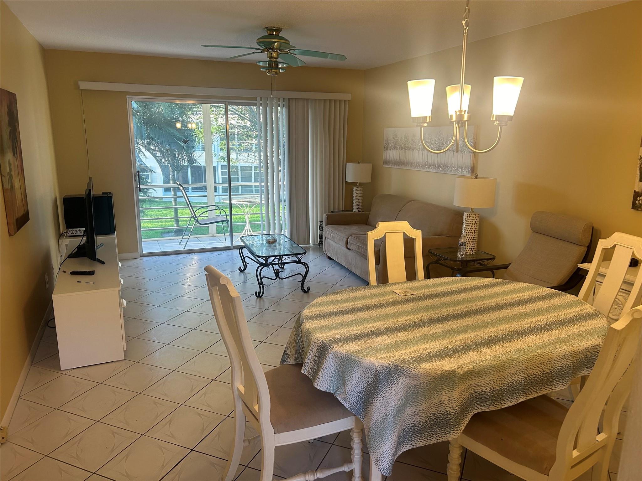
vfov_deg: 53.1
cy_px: 240
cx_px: 321
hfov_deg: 67.3
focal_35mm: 26
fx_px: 482
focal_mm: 5.7
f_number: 1.5
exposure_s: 1/120
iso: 100
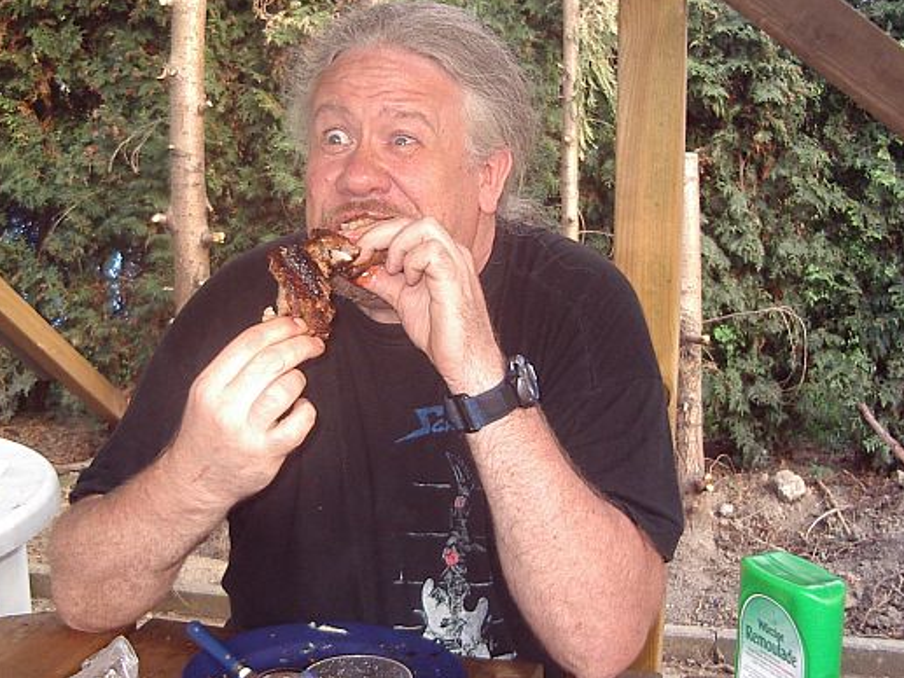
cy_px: 318
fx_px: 1228
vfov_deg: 30.9
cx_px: 406
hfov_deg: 40.4
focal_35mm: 47
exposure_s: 1/60
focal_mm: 5.8
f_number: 2.6
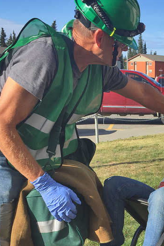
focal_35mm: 58
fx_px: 396
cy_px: 201
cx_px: 172
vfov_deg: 33.4
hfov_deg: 22.3
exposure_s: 1/1364
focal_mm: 4.15
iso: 32
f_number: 2.2
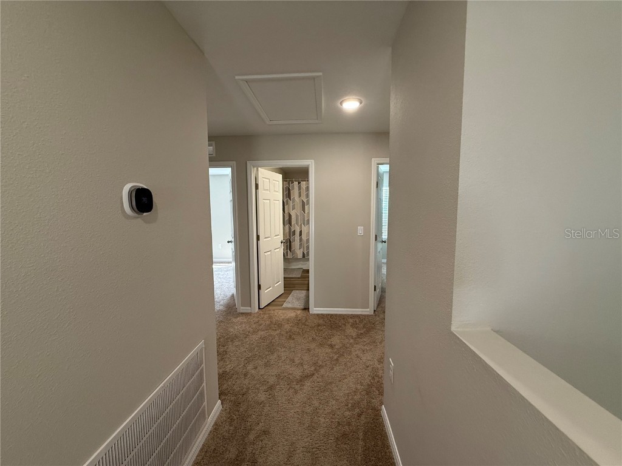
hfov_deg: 102.1
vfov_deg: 85.7
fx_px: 252
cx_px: 311
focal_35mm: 14
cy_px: 233
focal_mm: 2.22
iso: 250
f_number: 2.2
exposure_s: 1/120
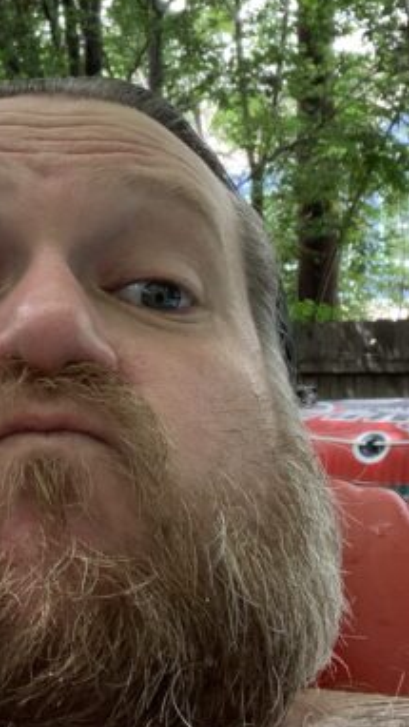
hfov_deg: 16.7
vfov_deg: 29.9
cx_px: -48
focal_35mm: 70
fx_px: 1349
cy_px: 230
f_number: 2.2
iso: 64
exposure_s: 1/121
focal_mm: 2.87
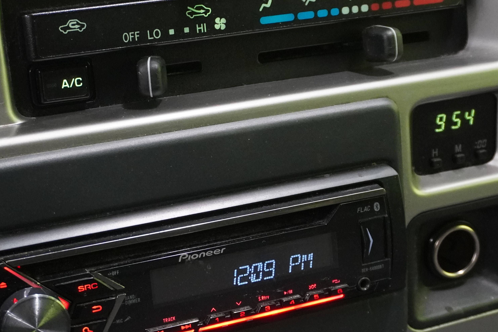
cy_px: 150
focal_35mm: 76
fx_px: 1051
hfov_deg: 26.6
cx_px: 230
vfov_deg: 17.9
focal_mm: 25
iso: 2500
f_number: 4.5
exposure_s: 1/40
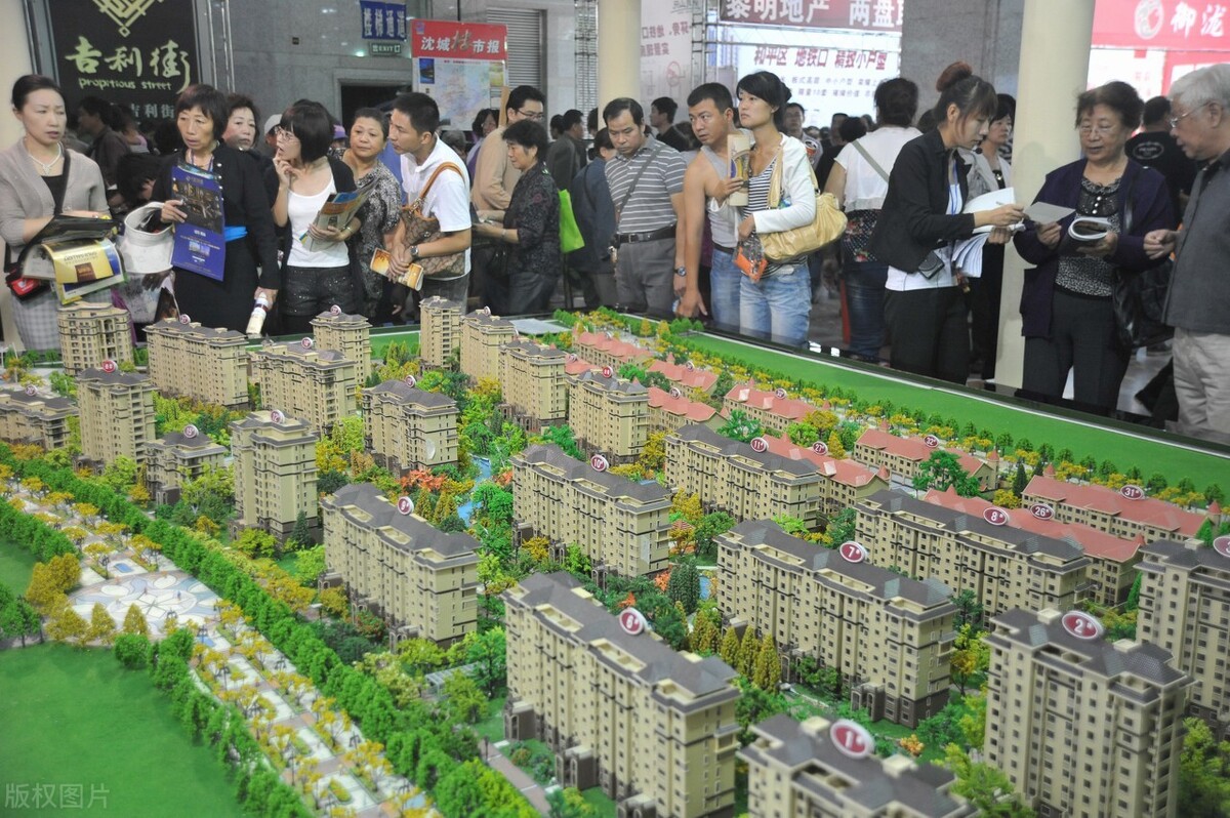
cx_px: 615
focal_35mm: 35
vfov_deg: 37.8
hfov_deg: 54.5
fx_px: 1195
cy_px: 409
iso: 2000
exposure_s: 1/160
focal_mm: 35
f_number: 3.2
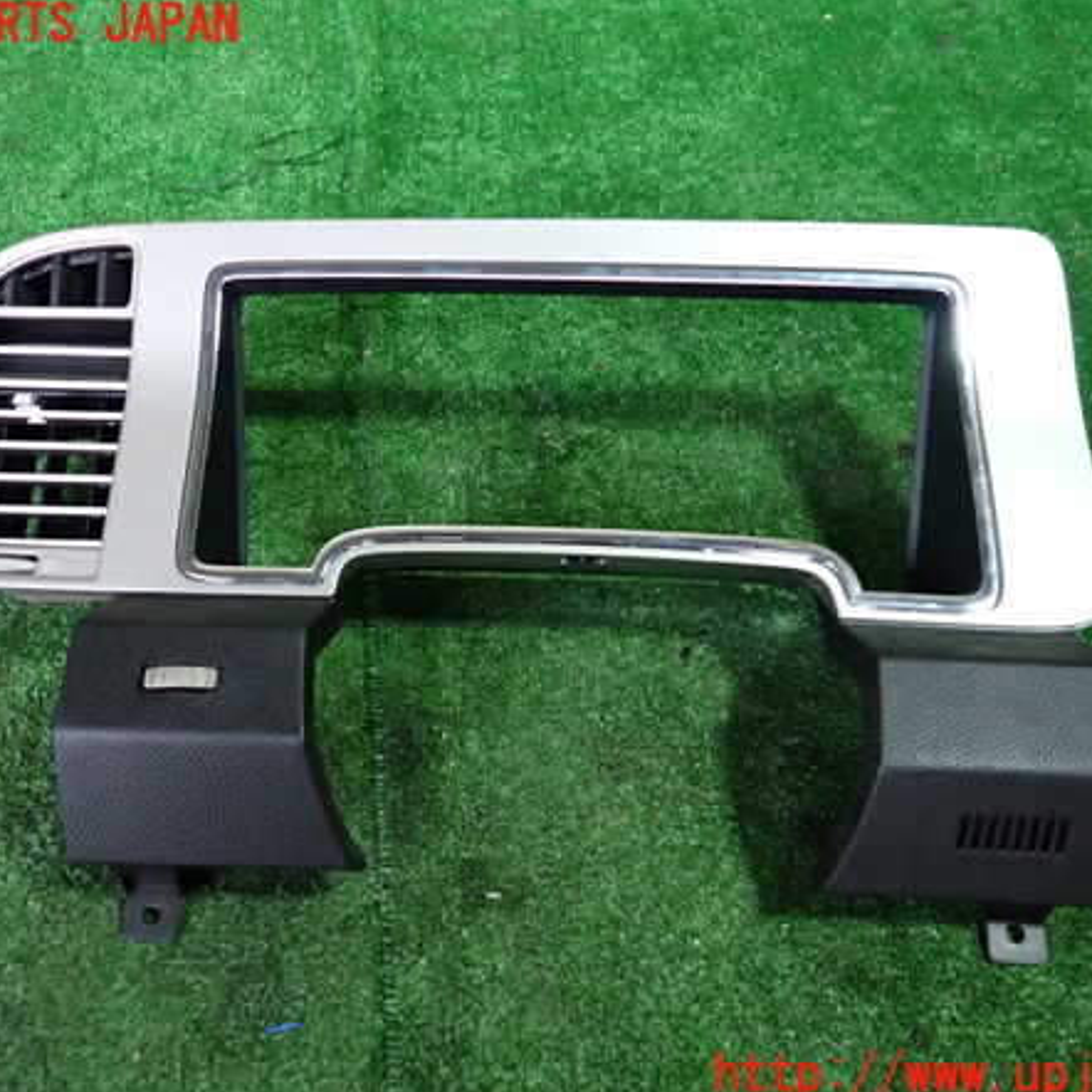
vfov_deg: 54.0
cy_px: 551
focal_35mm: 30
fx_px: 1071
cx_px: 531
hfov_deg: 54.0
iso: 1000
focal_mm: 4.5
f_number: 2
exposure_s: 1/50
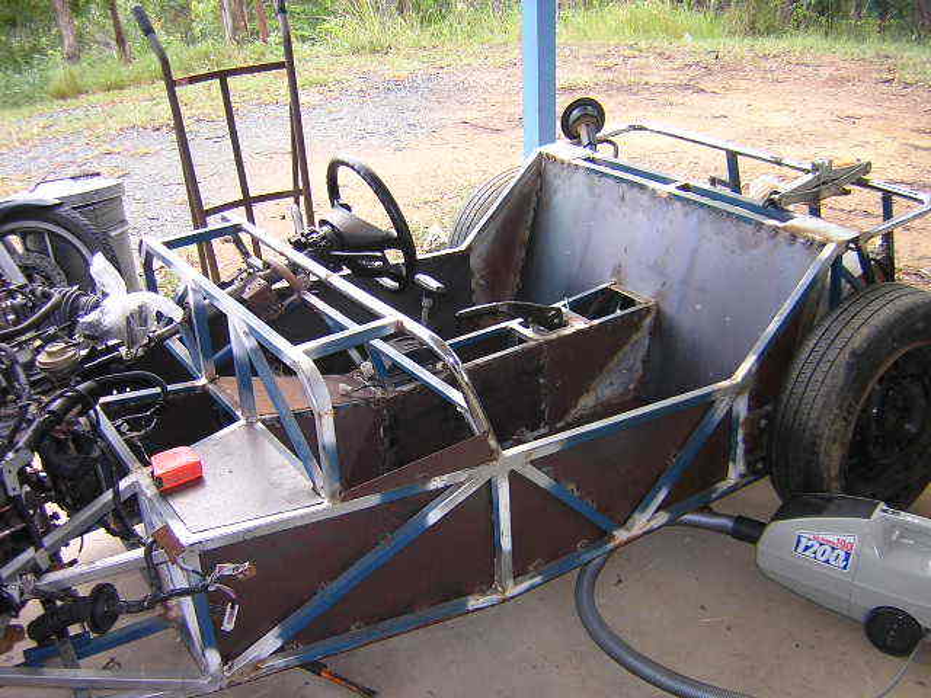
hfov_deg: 51.4
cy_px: 349
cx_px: 466
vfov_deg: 39.7
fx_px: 968
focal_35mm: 36
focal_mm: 4.7
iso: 100
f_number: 2.6
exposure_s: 1/30
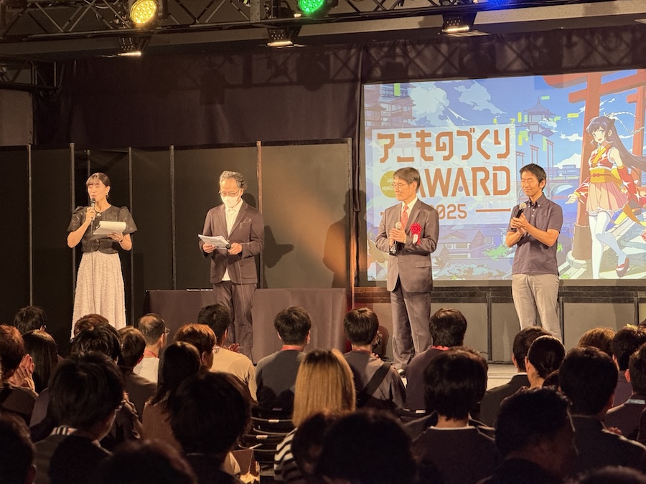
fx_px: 2239
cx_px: 323
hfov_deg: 16.4
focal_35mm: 120
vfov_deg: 12.3
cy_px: 242
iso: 200
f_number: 2.8
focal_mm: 15.66
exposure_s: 1/31
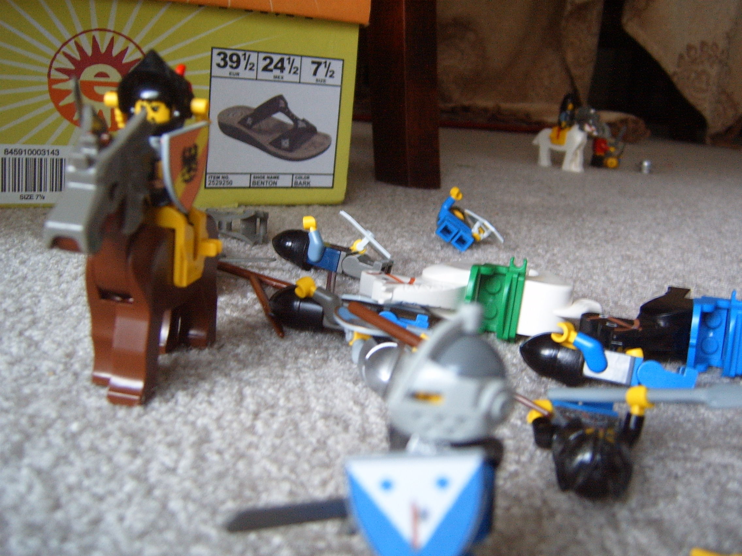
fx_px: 793
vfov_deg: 38.7
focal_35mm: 37
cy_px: 278
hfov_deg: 50.1
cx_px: 371
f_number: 2.9
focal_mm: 6.2
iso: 141
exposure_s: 1/6
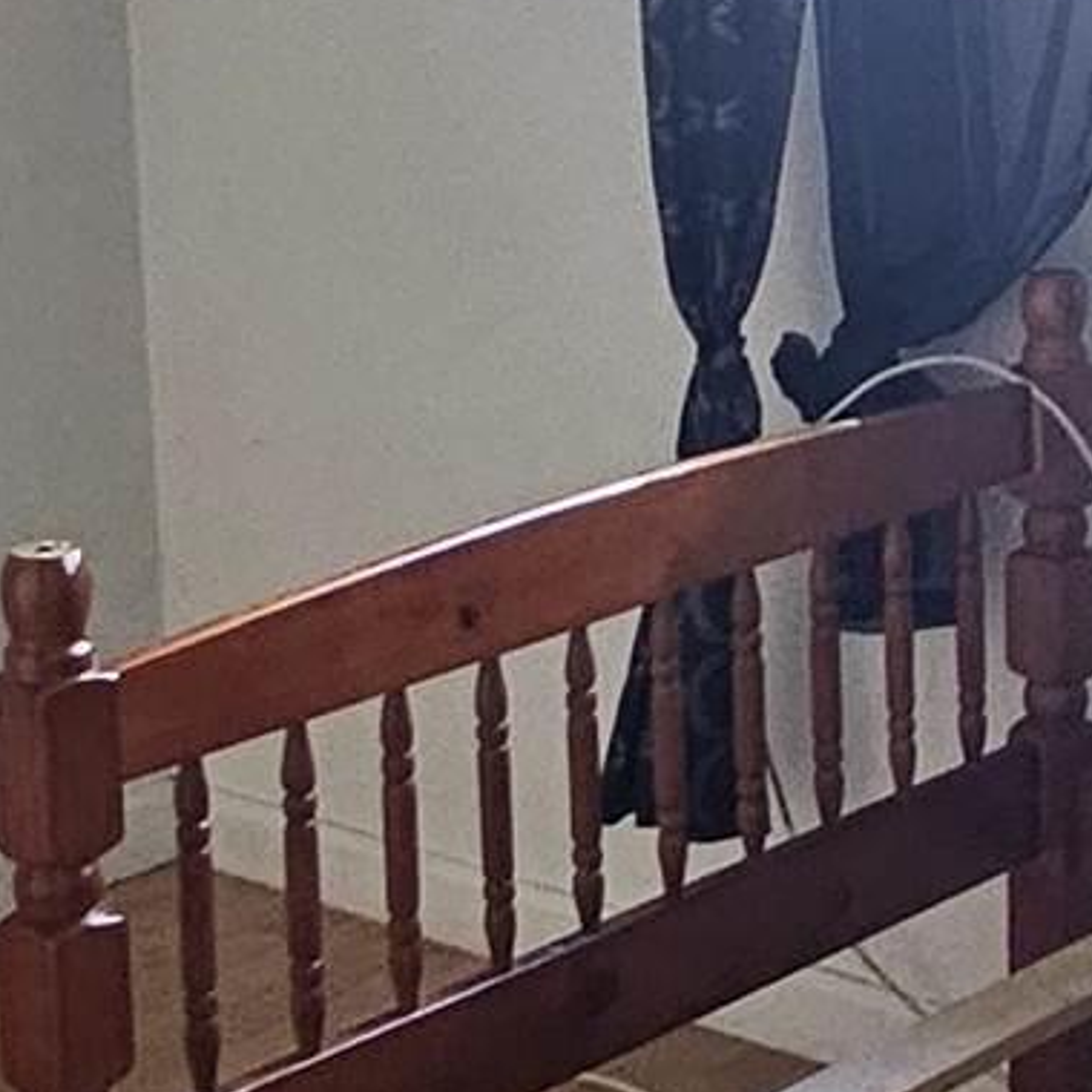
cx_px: 586
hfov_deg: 18.7
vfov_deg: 18.1
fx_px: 3319
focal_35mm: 93
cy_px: -43
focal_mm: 2.2
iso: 320
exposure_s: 1/40
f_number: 2.2
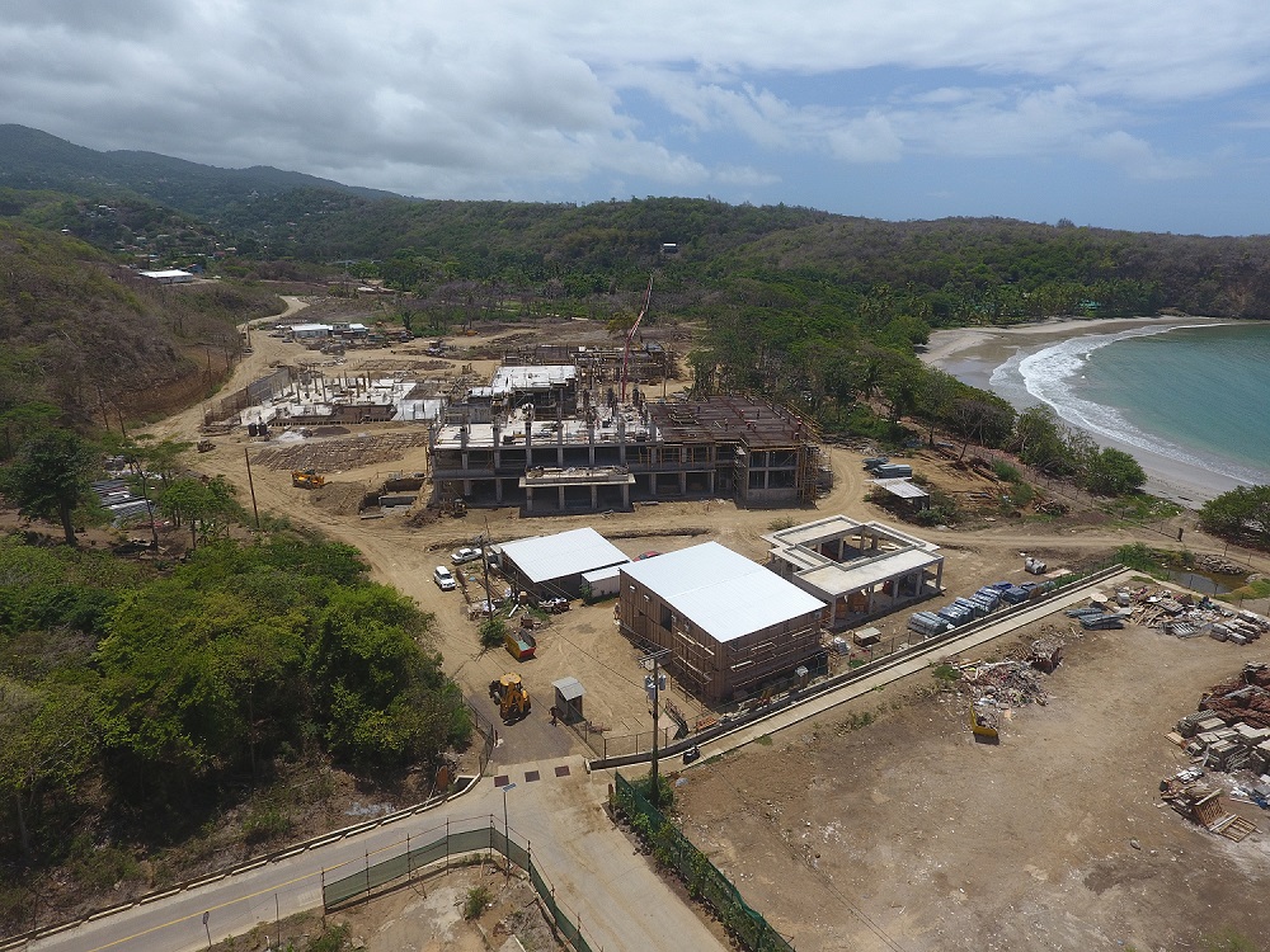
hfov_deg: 81.7
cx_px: 635
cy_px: 476
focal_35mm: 20
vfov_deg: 66.0
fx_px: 734
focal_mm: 3.61
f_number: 2.8
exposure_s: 1/1658
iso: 100
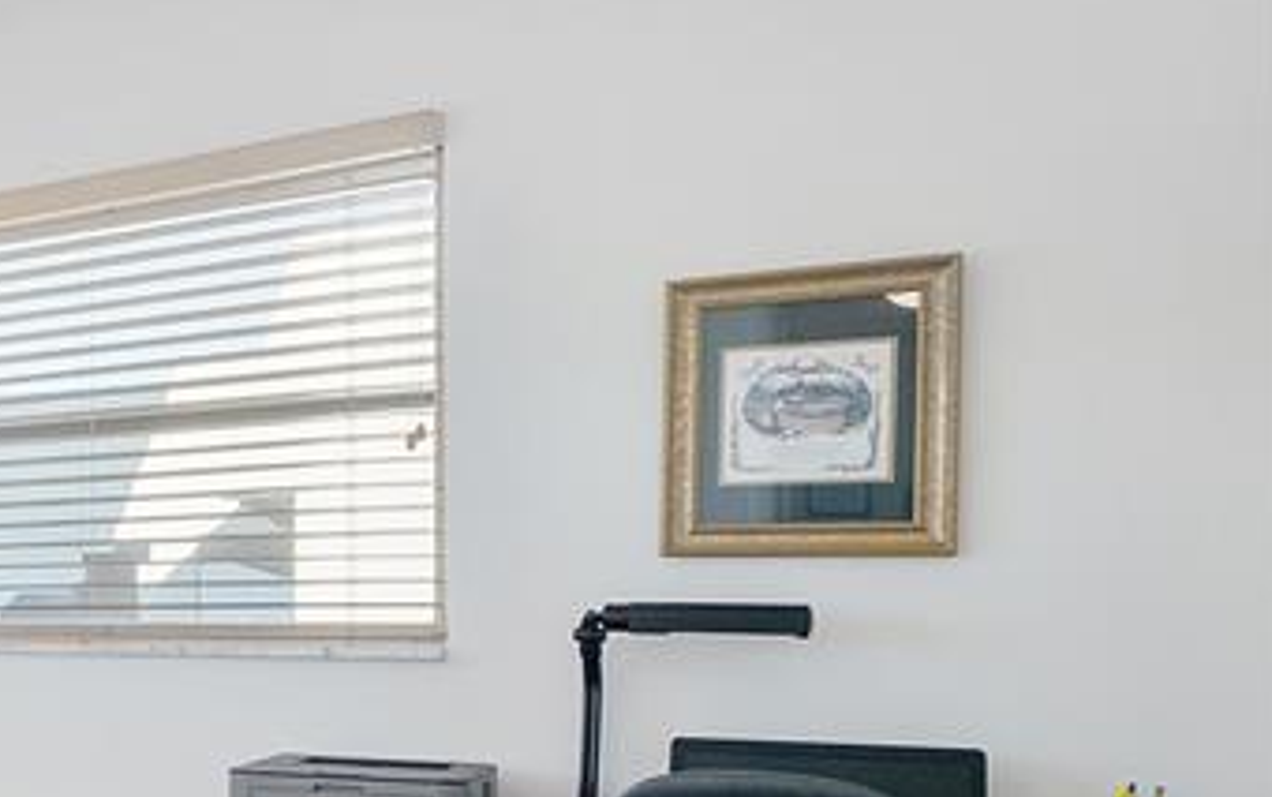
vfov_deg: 27.6
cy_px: 621
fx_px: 1596
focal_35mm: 46
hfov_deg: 31.4
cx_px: -449
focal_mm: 10
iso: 800
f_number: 8
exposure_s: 1/125
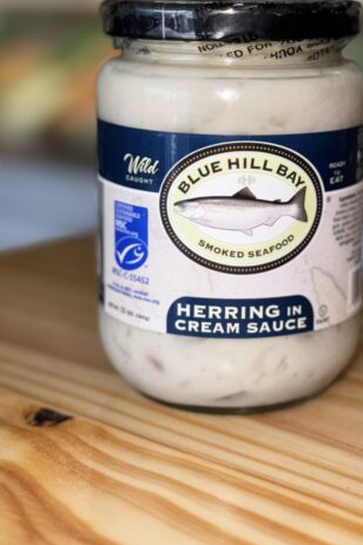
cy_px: 175
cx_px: 256
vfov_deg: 27.9
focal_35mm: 72
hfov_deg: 18.8
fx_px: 1089
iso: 50
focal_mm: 6.76
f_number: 1.78
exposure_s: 1/217
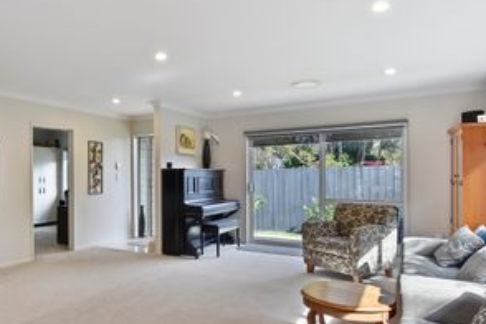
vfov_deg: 52.8
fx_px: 324
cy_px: 194
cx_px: 172
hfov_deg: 72.1
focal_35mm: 24
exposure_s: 1/10
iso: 500
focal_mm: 10
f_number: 10
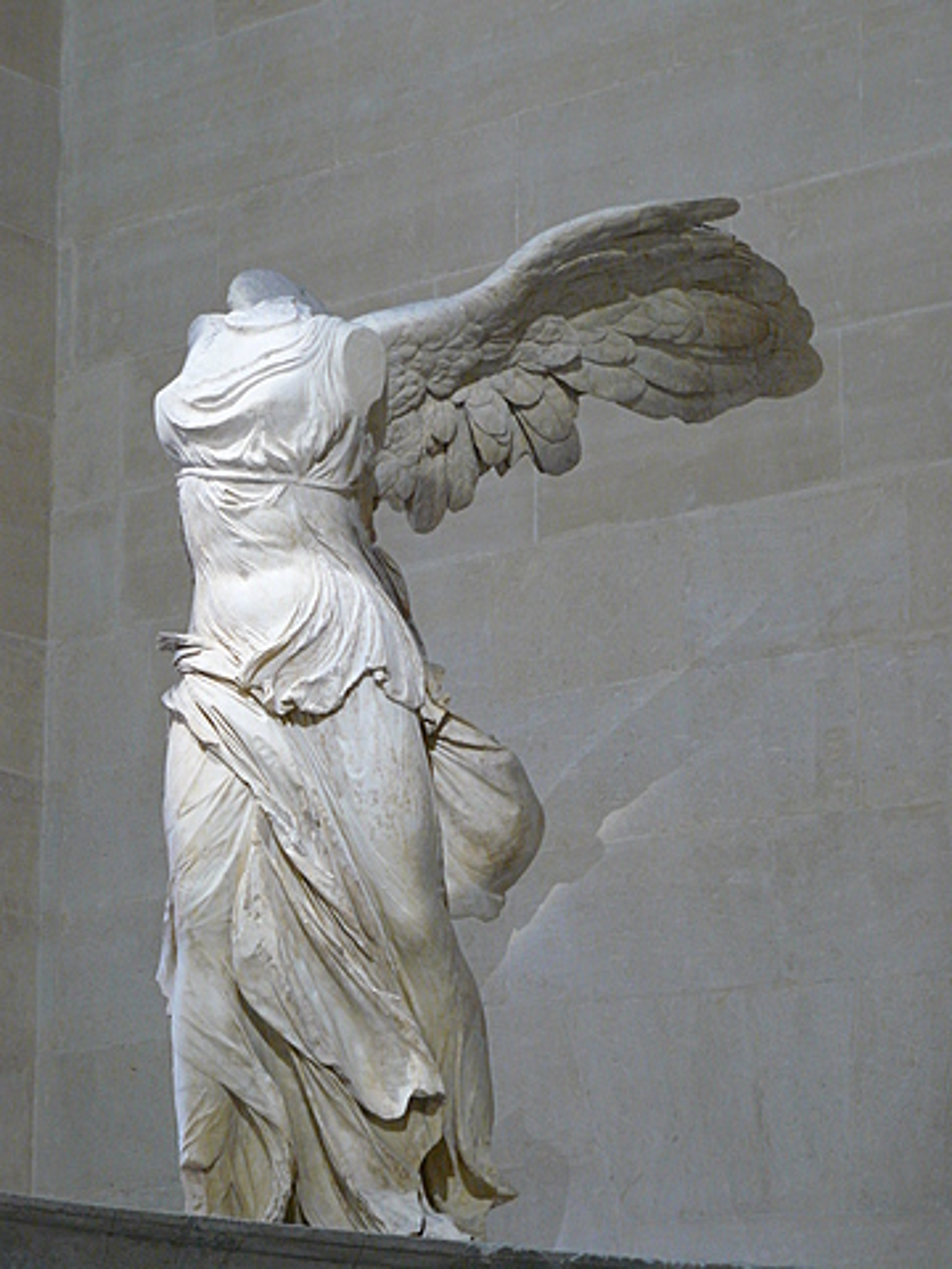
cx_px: 476
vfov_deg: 20.7
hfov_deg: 15.6
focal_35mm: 95
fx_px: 3484
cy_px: 634
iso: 200
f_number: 3.2
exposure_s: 1/5
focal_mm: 15.8
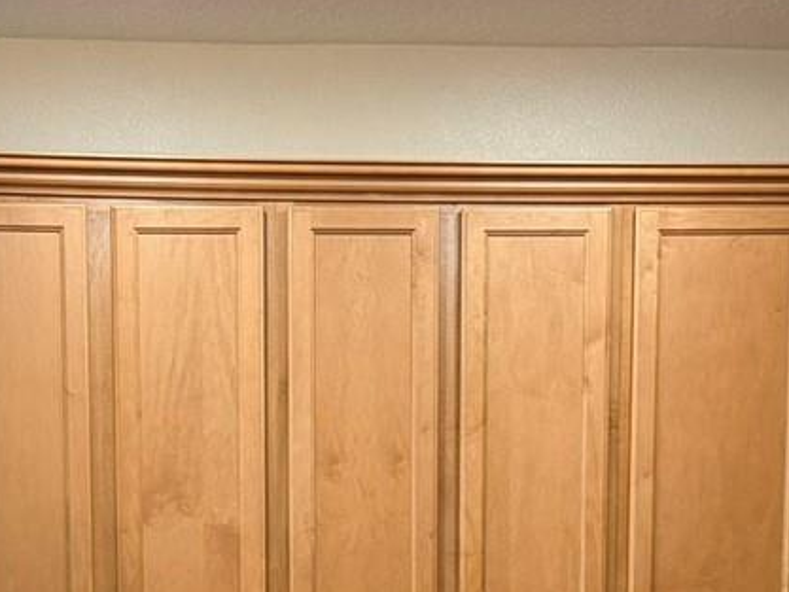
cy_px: 811
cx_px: 278
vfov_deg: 15.2
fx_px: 2098
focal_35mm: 92
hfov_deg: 21.2
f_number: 1.78
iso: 320
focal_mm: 6.76
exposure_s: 1/60
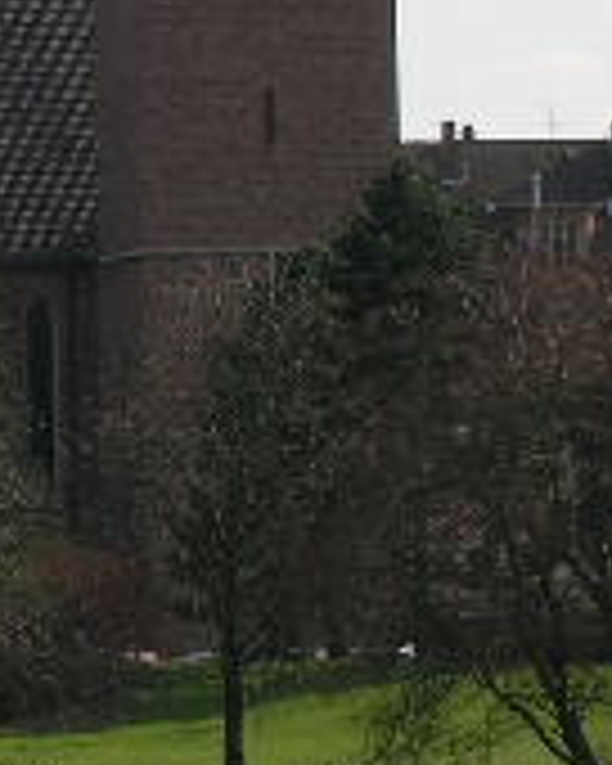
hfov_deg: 4.5
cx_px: -189
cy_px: -36
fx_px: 7834
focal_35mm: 346
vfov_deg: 5.6
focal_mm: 15.7
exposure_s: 1/154
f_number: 7.9
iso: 50
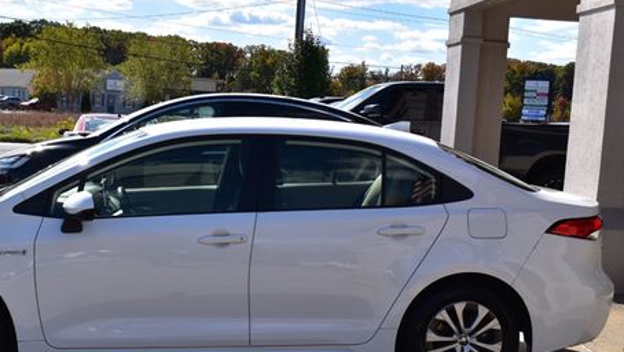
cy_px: 242
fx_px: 989
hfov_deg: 34.8
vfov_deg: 20.1
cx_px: 221
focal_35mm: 60
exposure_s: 1/500
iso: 320
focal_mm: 27
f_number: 11
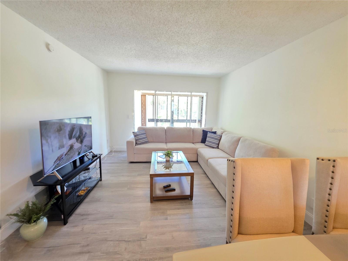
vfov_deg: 89.9
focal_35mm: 13
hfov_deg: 106.2
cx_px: 174
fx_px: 131
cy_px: 130
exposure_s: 1/60
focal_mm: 2.2
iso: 500
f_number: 1.9
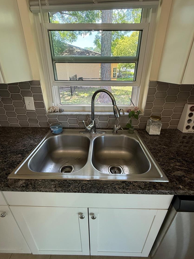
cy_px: 122
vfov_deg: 98.1
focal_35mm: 15
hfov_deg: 81.7
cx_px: 97
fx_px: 112
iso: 250
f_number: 2.2
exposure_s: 1/120
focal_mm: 2.22
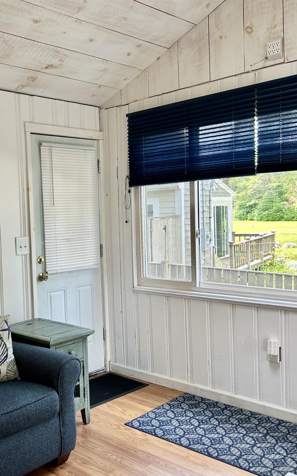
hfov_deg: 33.5
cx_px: 61
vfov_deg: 52.7
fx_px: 479
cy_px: 237
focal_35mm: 37
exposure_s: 1/120
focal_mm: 5.7
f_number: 1.5
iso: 40
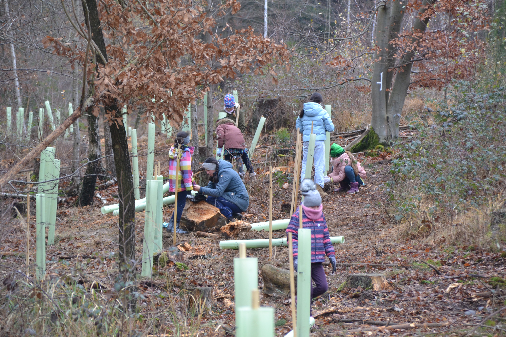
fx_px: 3478
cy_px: 168
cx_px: 253
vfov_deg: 5.6
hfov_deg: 8.3
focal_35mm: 248
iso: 800
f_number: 6
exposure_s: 1/125
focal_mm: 165
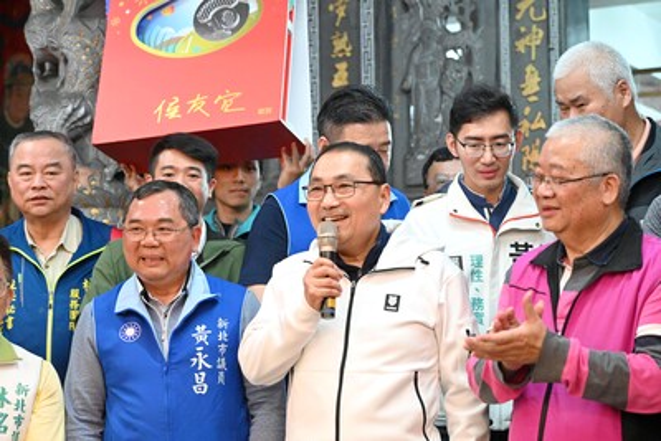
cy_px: 220
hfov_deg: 27.0
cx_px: 330
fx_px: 1378
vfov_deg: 18.2
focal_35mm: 75
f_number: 4
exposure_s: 1/125
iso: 4500
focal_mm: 75
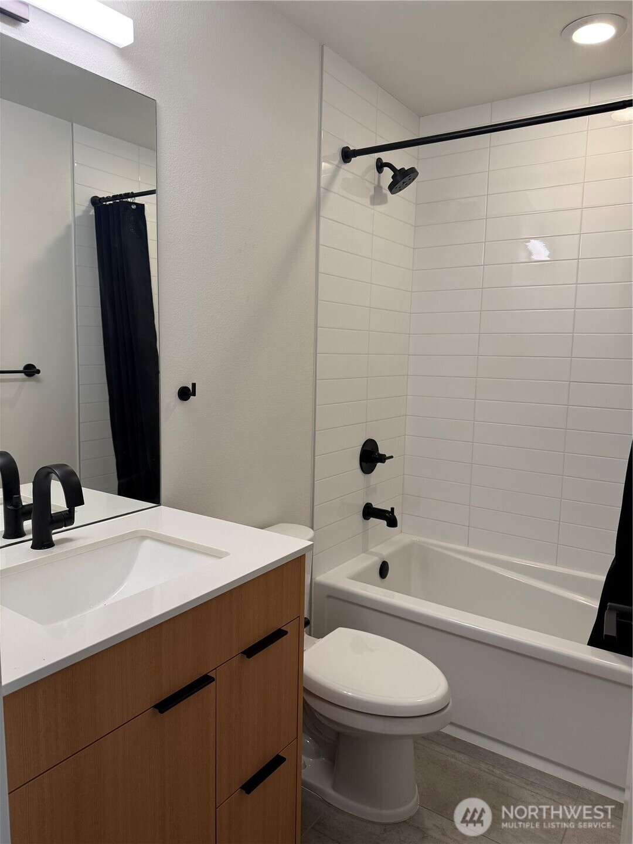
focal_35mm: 24
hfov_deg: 56.8
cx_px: 316
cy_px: 422
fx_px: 585
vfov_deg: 71.6
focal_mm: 6.76
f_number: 1.78
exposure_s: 1/120
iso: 160
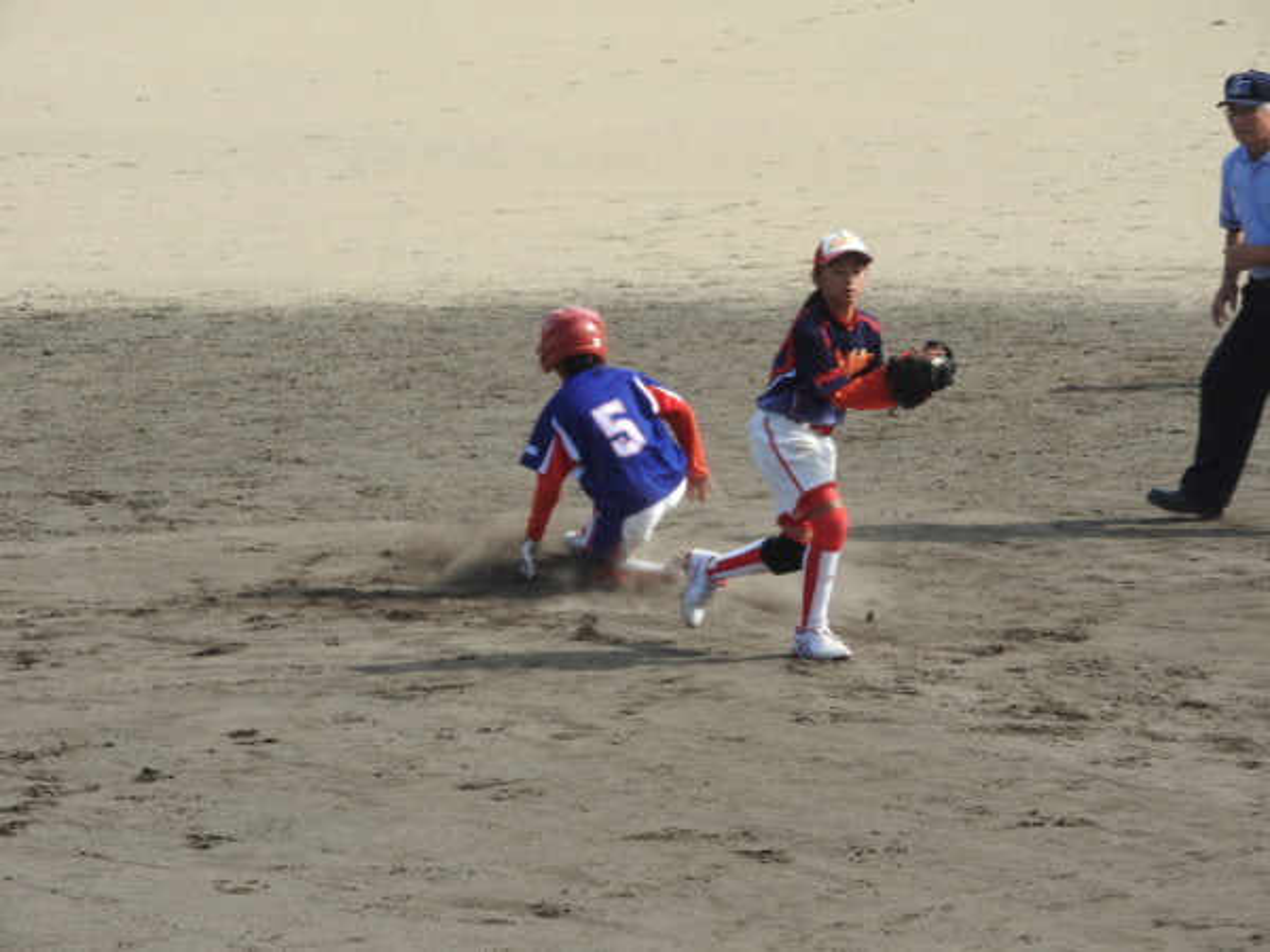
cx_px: 635
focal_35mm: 250
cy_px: 476
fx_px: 9172
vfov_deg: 5.9
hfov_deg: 7.9
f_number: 5.5
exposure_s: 1/320
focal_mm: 44.8
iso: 100
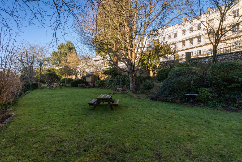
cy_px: 81
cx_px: 121
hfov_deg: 96.7
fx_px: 108
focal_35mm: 16
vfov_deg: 73.8
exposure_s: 1/160
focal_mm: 16
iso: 500
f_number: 10
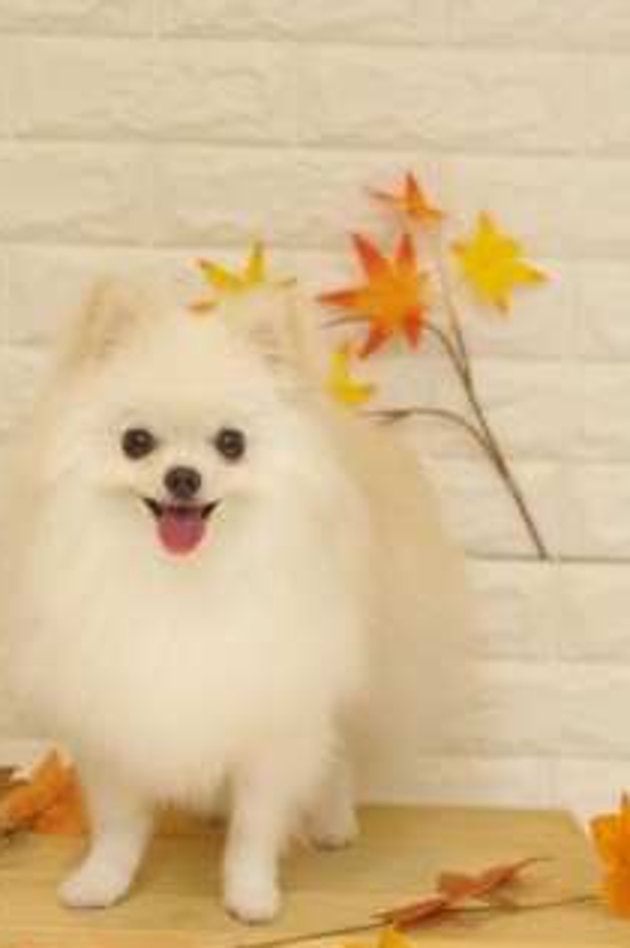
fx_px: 2131
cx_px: 240
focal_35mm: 81
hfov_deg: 16.8
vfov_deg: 25.1
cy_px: 474
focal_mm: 43
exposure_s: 1/100
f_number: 2.8
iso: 640
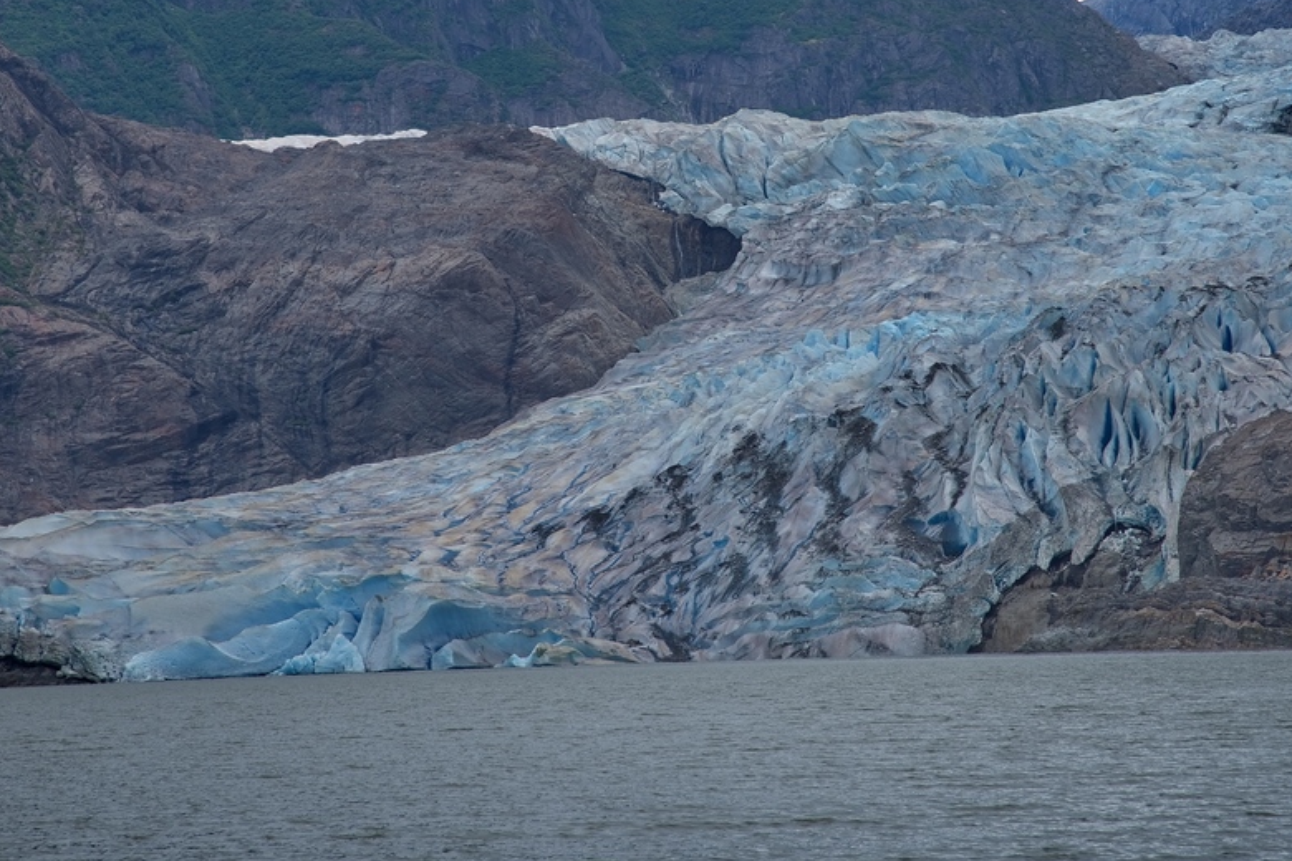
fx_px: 7070
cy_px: 219
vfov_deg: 7.0
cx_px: 699
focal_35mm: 197
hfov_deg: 10.4
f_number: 8
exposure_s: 1/250
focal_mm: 120
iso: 100
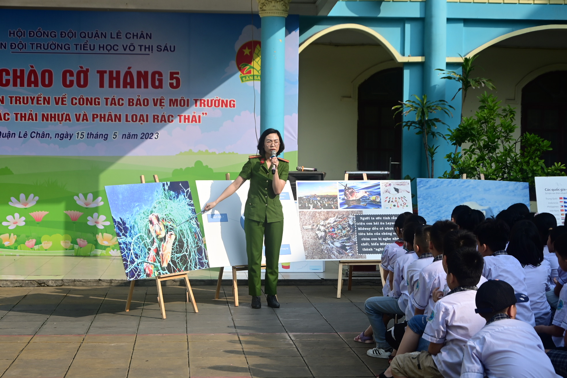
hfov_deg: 27.0
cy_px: 189
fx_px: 1181
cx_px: 284
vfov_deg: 18.2
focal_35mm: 75
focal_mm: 50
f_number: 7.1
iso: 160
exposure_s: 1/500
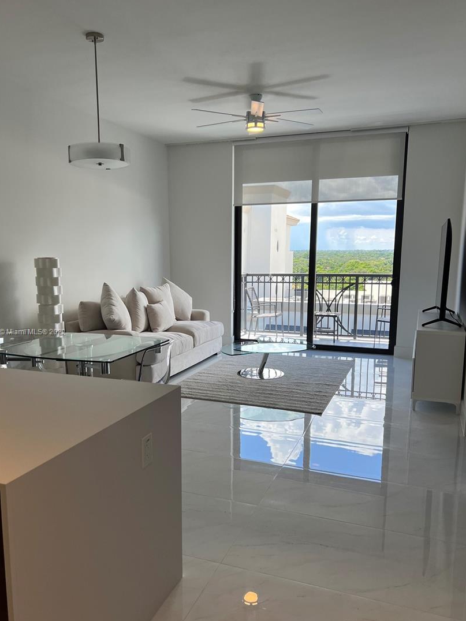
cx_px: 219
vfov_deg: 61.6
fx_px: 521
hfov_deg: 48.2
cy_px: 332
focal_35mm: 29
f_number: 1.5
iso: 40
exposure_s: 1/256
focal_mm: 5.7
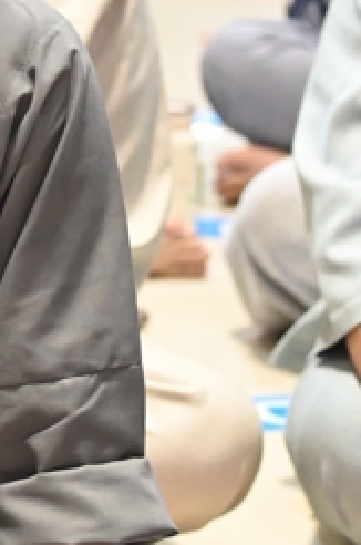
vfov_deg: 11.2
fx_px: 2764
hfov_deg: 7.3
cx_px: -250
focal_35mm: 183
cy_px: 39
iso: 6400
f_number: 4
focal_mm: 46
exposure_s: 1/320
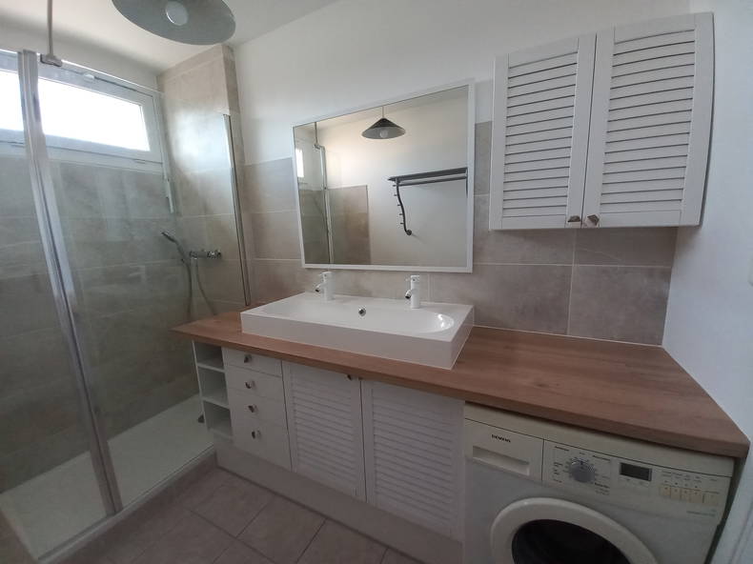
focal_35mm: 13
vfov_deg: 89.9
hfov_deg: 106.2
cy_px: 282
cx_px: 376
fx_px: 283
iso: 80
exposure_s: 1/50
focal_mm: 1.42
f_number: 2.2
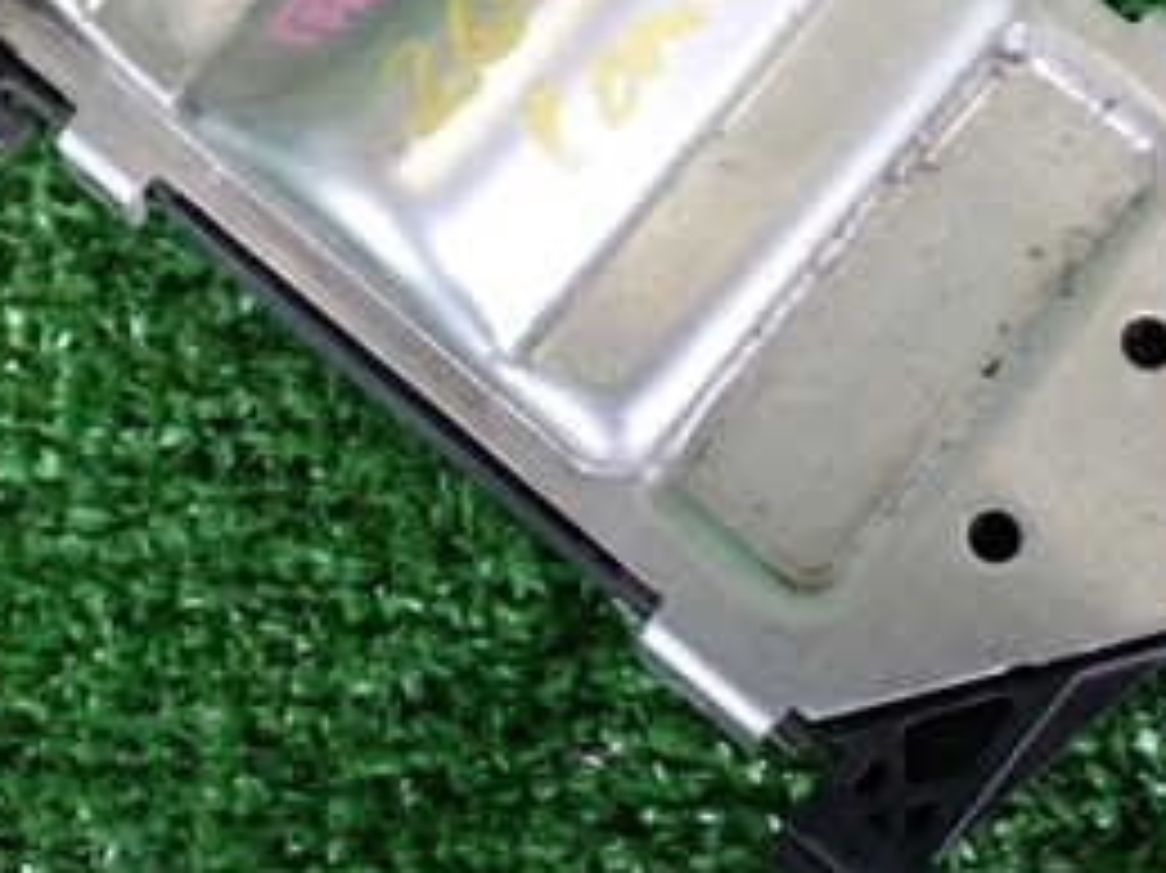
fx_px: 2963
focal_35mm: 88
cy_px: 63
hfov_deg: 22.3
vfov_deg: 16.5
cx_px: 563
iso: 250
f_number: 2.7
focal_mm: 6.83
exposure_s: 1/40
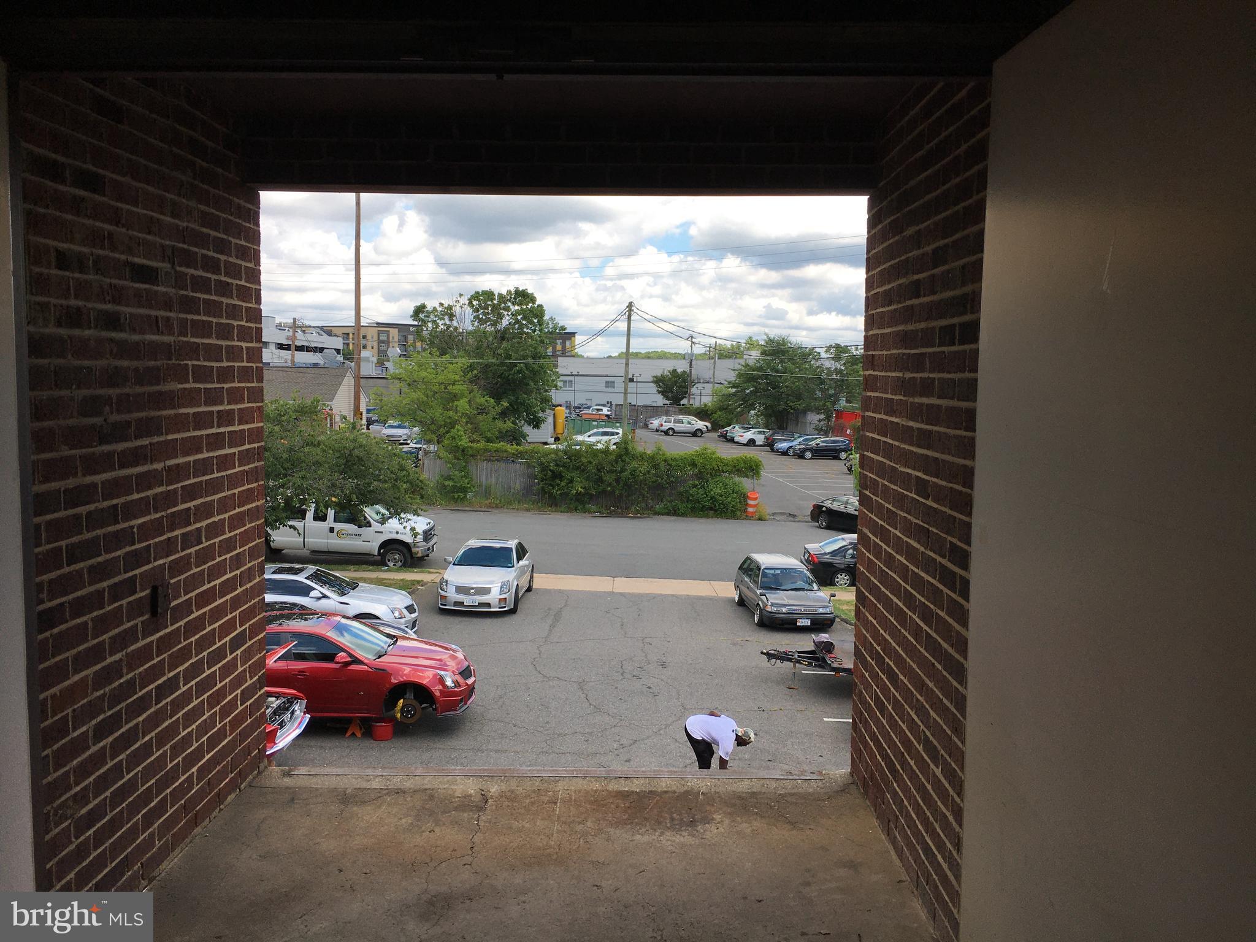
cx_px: 628
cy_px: 471
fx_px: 1052
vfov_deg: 48.2
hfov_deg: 61.7
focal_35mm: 29
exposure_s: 1/836
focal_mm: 4.15
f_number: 2.2
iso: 25
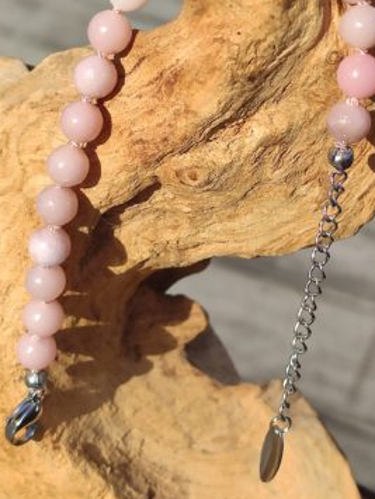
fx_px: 562
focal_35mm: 39
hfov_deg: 36.7
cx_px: 225
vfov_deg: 46.5
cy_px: 138
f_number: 1.75
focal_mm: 4.77
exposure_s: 1/936
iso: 112
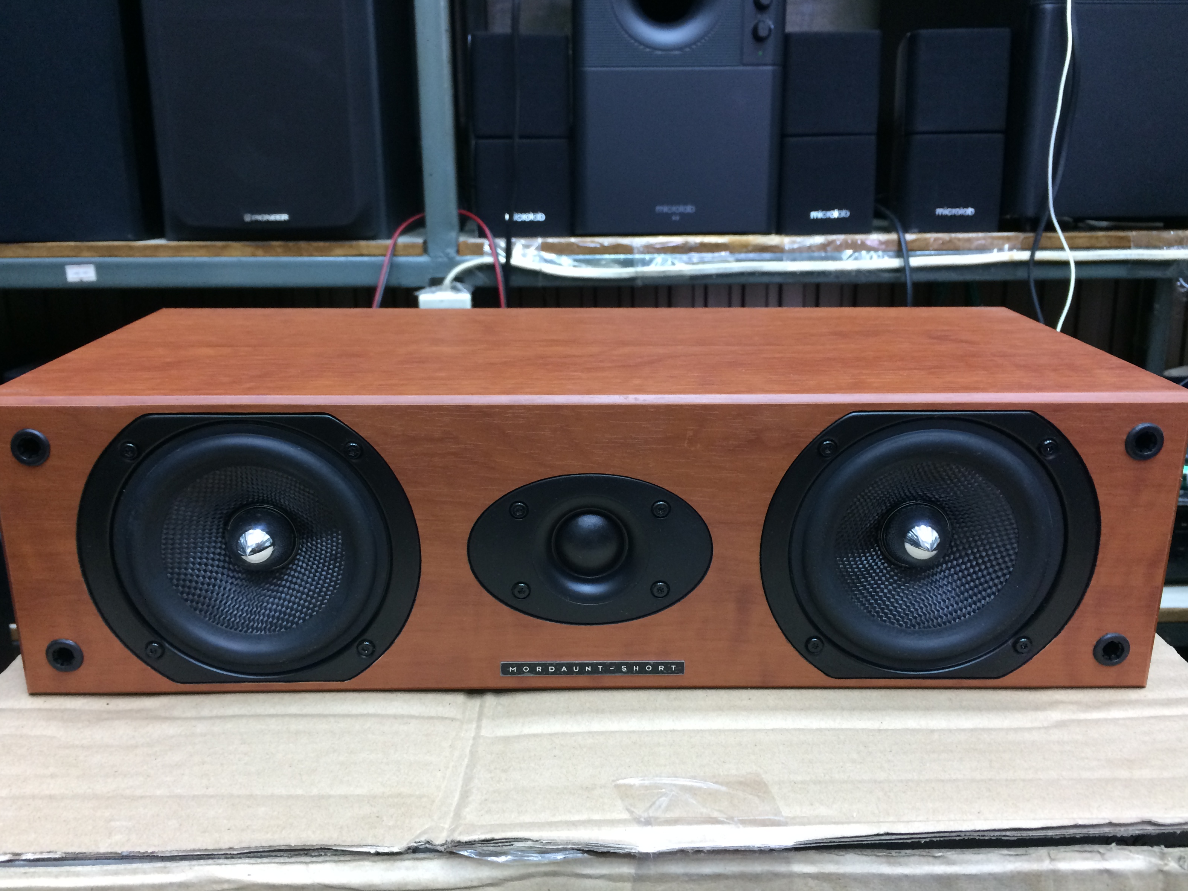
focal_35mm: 30
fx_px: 1030
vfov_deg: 46.8
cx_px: 587
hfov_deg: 60.0
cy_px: 433
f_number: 2.2
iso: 160
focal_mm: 4.15
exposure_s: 1/33
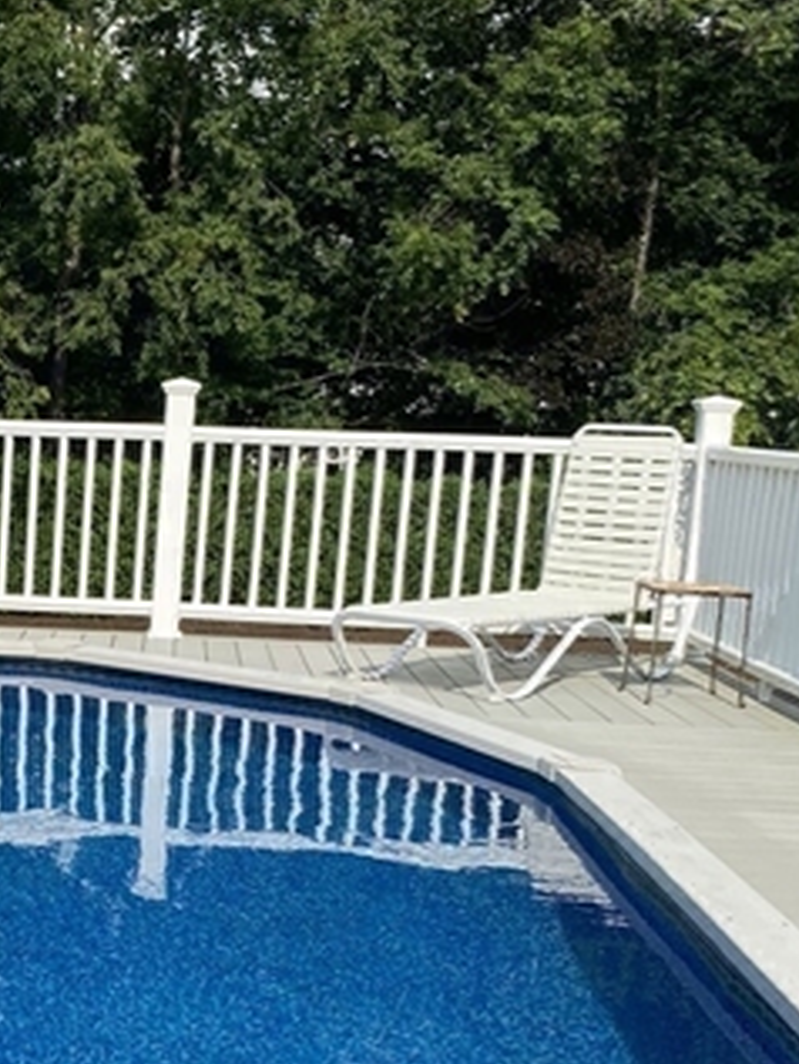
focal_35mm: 63
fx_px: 1938
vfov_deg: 30.3
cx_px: -44
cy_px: 775
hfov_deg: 22.2
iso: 32
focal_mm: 4.25
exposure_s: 1/3205
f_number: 1.8
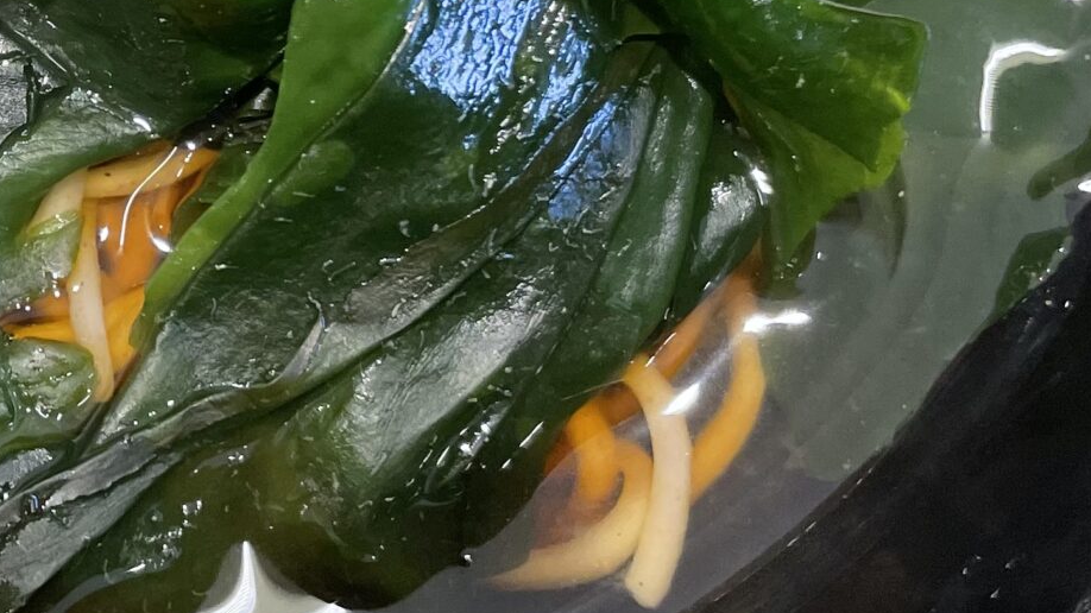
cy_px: -93
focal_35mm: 79
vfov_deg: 14.8
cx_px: -65
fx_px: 2285
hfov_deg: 25.2
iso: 125
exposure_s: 1/100
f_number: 1.6
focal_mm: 4.2
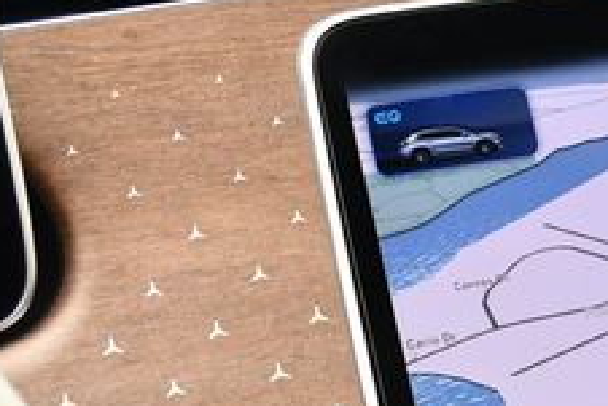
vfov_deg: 13.4
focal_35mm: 102
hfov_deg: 18.5
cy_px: 333
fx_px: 1724
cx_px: 804
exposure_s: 1/250
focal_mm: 18
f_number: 4
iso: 400
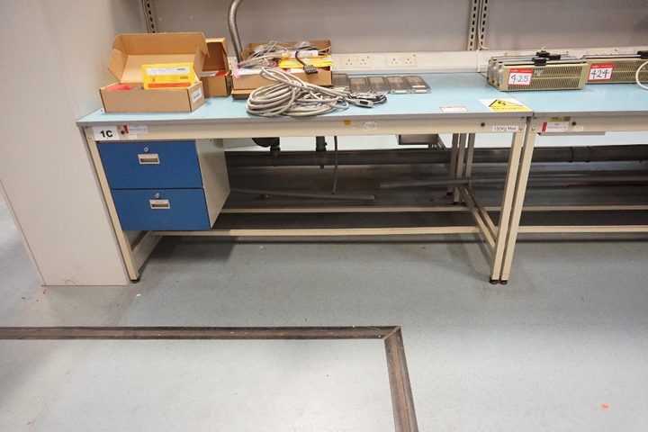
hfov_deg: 73.7
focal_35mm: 24
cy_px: 216
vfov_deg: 53.1
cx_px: 324
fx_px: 432
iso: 3200
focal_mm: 16
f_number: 3.5
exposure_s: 1/125
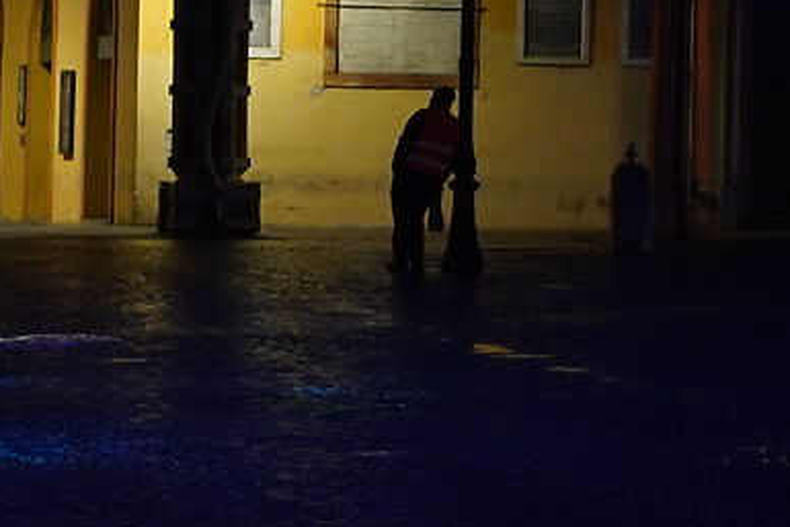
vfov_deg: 6.3
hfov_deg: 8.0
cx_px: 2427
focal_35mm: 218
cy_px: -55
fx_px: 4785
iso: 1600
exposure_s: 1/50
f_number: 3.5
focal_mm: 35
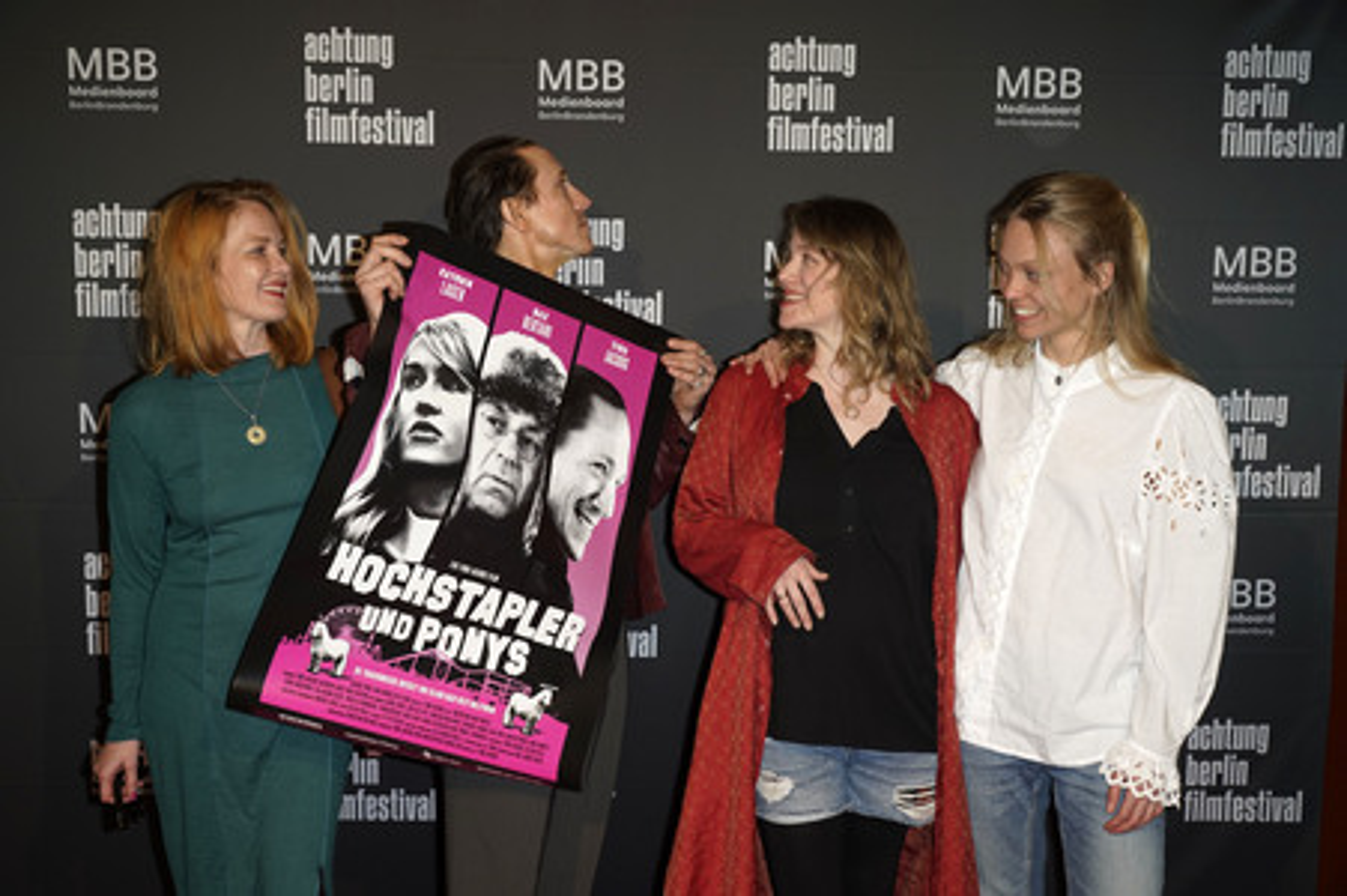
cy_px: 448
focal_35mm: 43
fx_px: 1608
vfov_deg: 31.1
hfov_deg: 45.5
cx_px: 674
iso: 320
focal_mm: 43
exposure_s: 1/200
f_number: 5.6
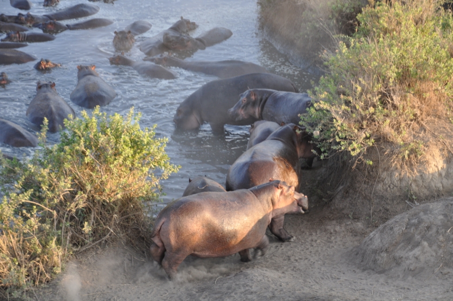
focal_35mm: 93
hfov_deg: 21.9
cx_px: 226
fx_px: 1169
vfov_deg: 14.7
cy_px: 150
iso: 400
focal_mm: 62
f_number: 5.6
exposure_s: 1/125
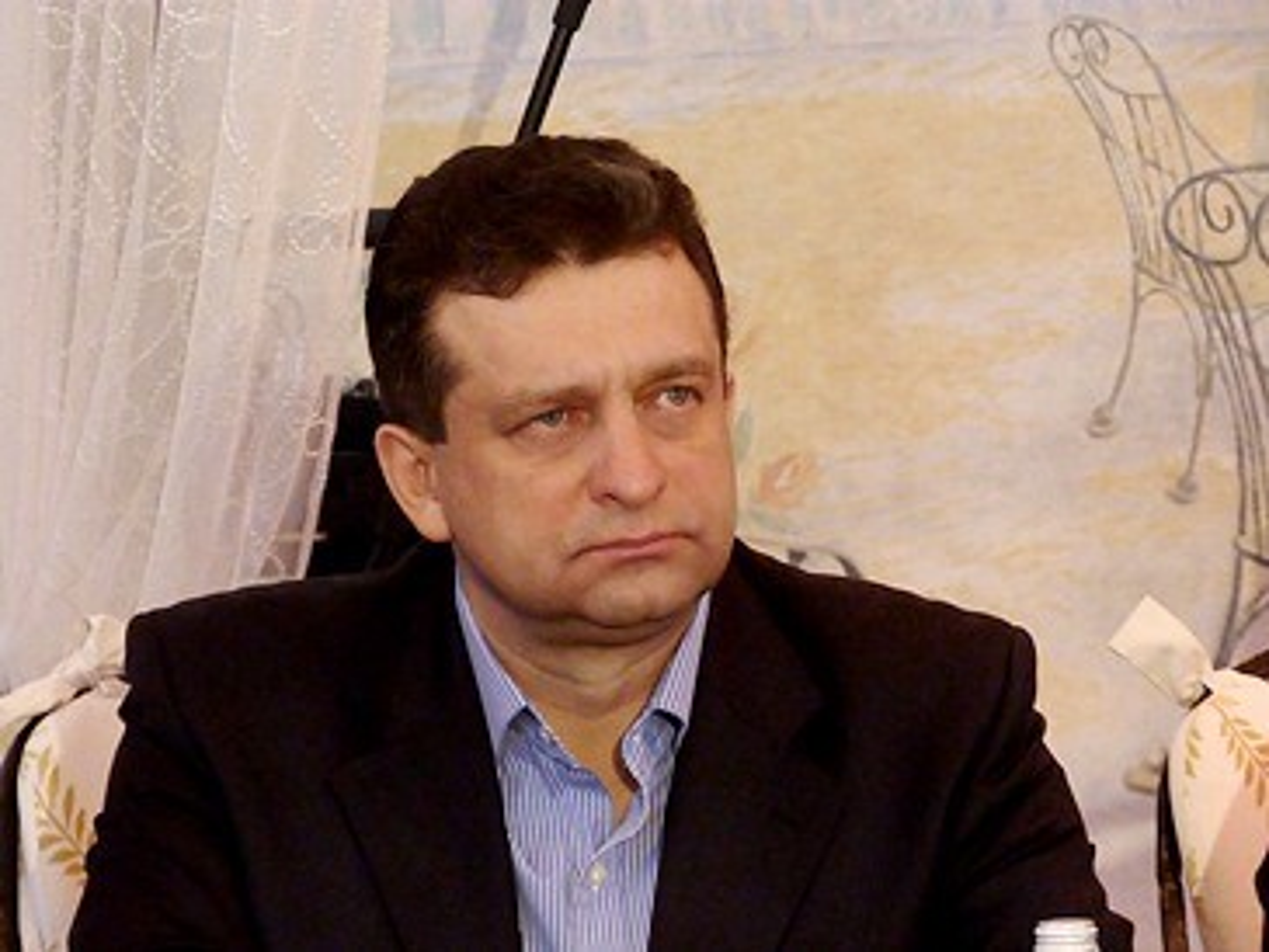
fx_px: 6748
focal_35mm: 184
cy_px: 476
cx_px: 634
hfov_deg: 10.7
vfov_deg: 8.1
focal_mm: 33.2
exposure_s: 1/50
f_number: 3.8
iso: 1600
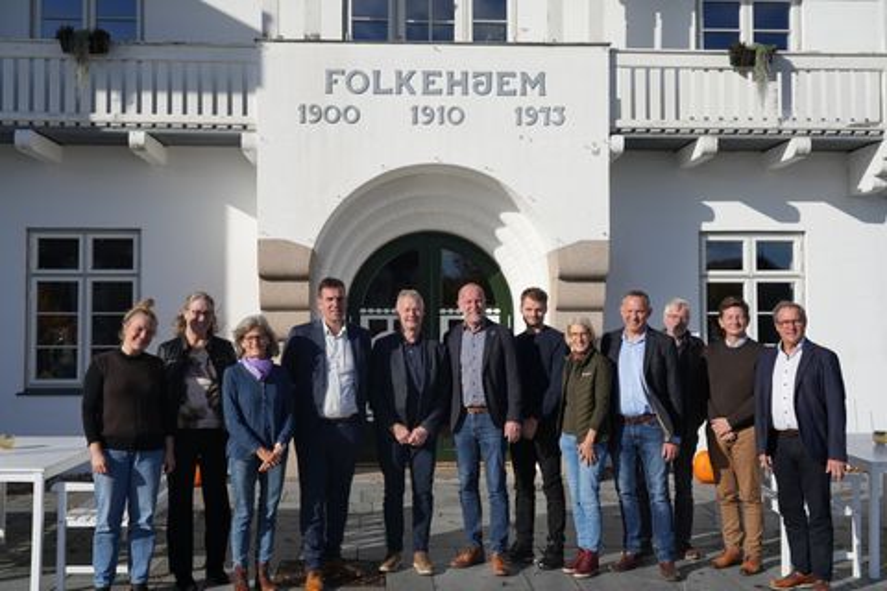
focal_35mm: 40
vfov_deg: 33.4
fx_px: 985
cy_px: 296
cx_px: 444
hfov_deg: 48.5
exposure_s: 1/500
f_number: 8
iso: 100
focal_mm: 40
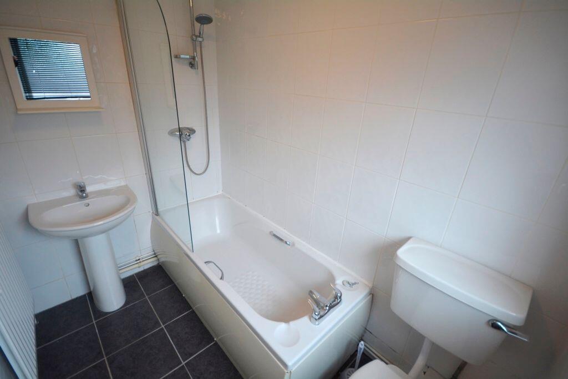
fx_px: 260
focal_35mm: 16
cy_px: 190
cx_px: 284
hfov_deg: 95.0
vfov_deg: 72.1
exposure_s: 1/60
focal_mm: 11
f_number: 4.2
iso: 640
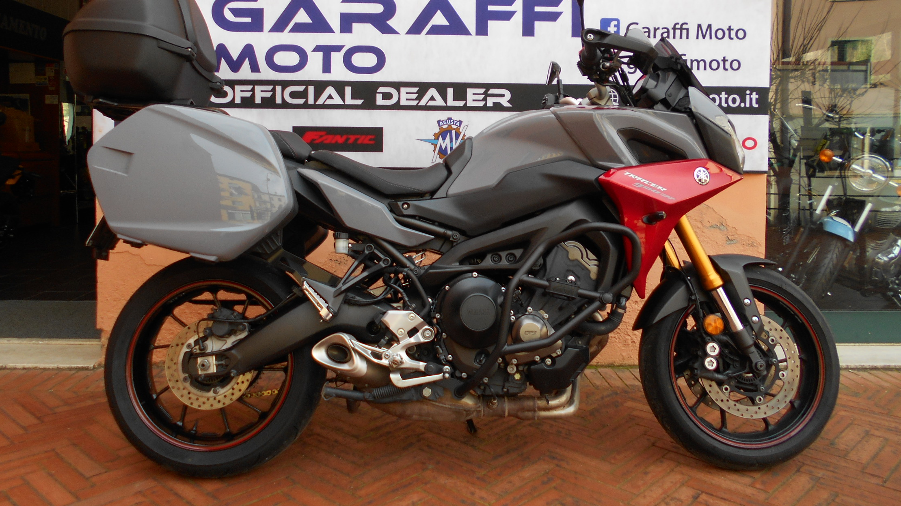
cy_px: 174
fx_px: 693
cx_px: 457
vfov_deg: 39.8
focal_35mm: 29
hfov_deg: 66.1
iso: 80
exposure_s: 1/80
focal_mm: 4.6
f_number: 3.2
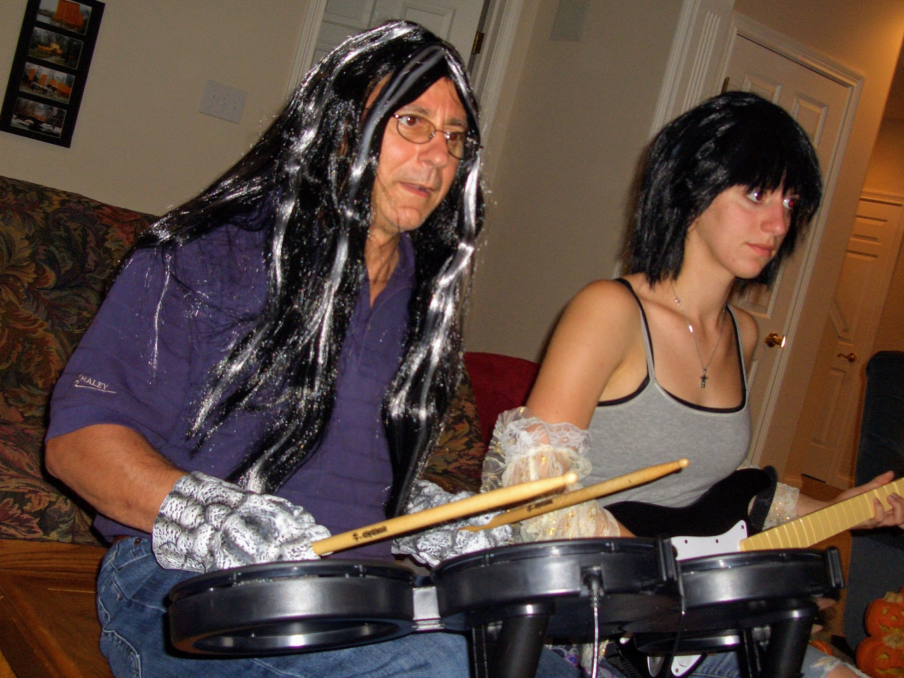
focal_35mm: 49
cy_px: 339
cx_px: 452
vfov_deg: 29.7
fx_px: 1280
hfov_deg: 38.9
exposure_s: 1/60
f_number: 3.1
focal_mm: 8.2
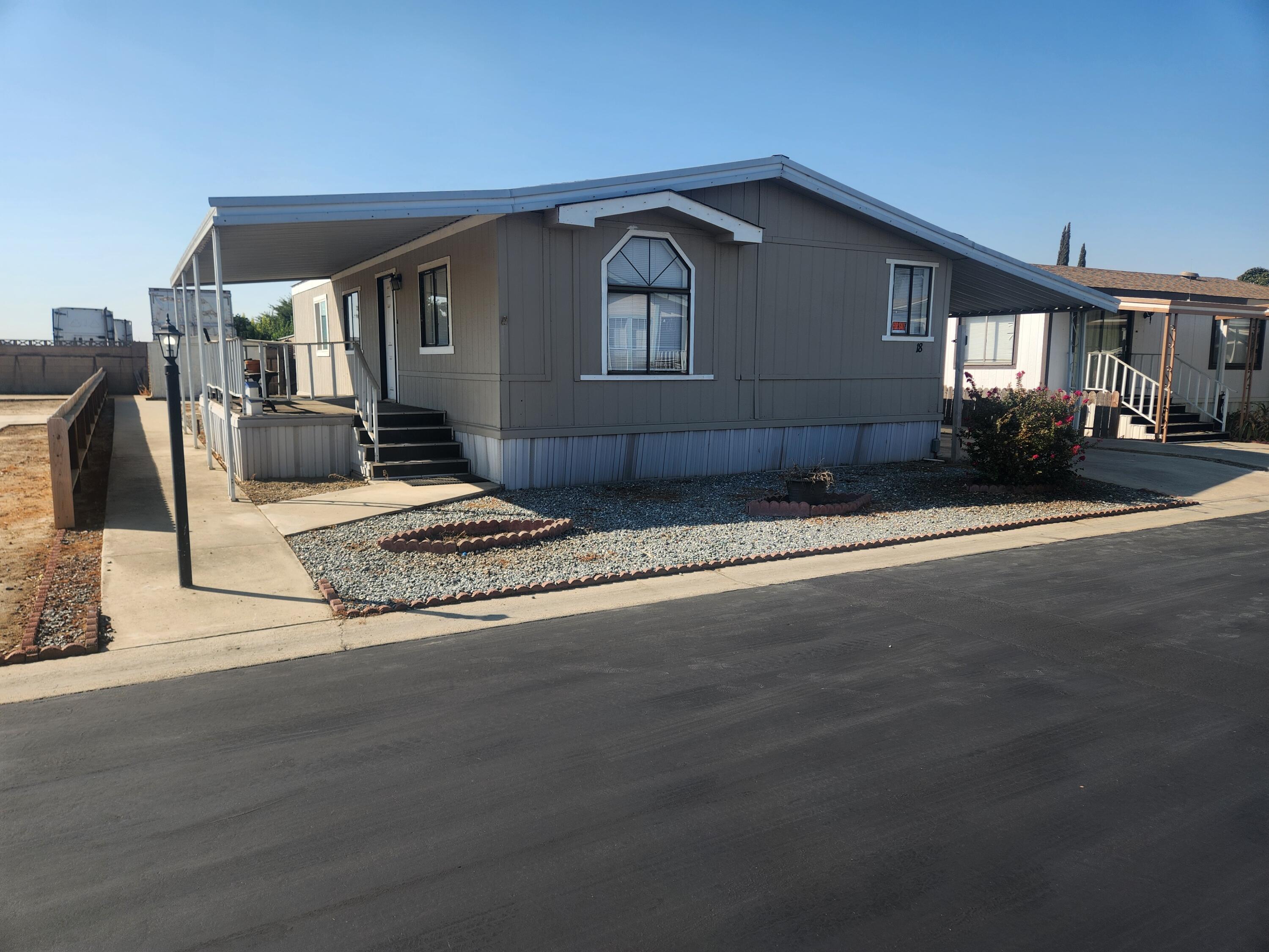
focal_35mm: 23
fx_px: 843
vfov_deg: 58.9
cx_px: 634
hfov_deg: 73.9
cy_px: 476
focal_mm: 5.4
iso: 20
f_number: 1.8
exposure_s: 1/1208
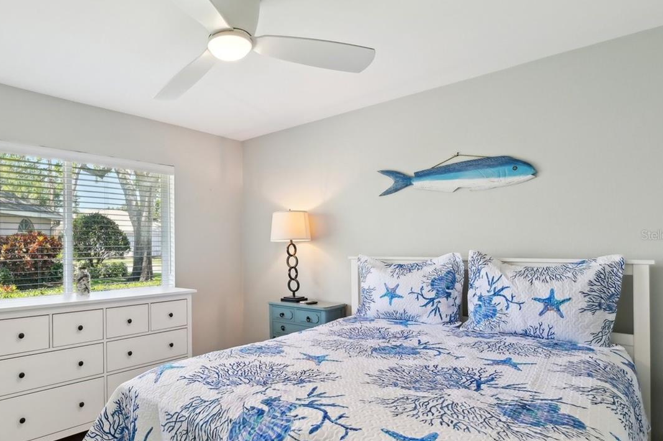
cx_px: 199
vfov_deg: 59.3
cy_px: 235
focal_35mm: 21
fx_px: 386
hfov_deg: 77.5
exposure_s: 1/80
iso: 400
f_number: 8
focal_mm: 14
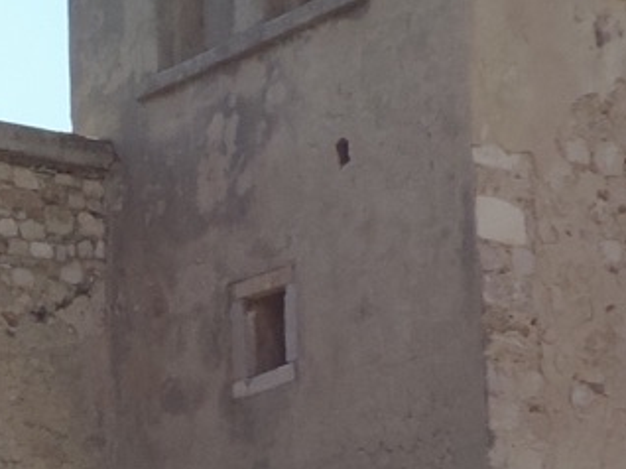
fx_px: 2729
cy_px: 404
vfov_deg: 9.8
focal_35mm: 151
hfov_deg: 12.8
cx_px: -102
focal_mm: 4.3
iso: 80
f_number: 3
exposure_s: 1/1250
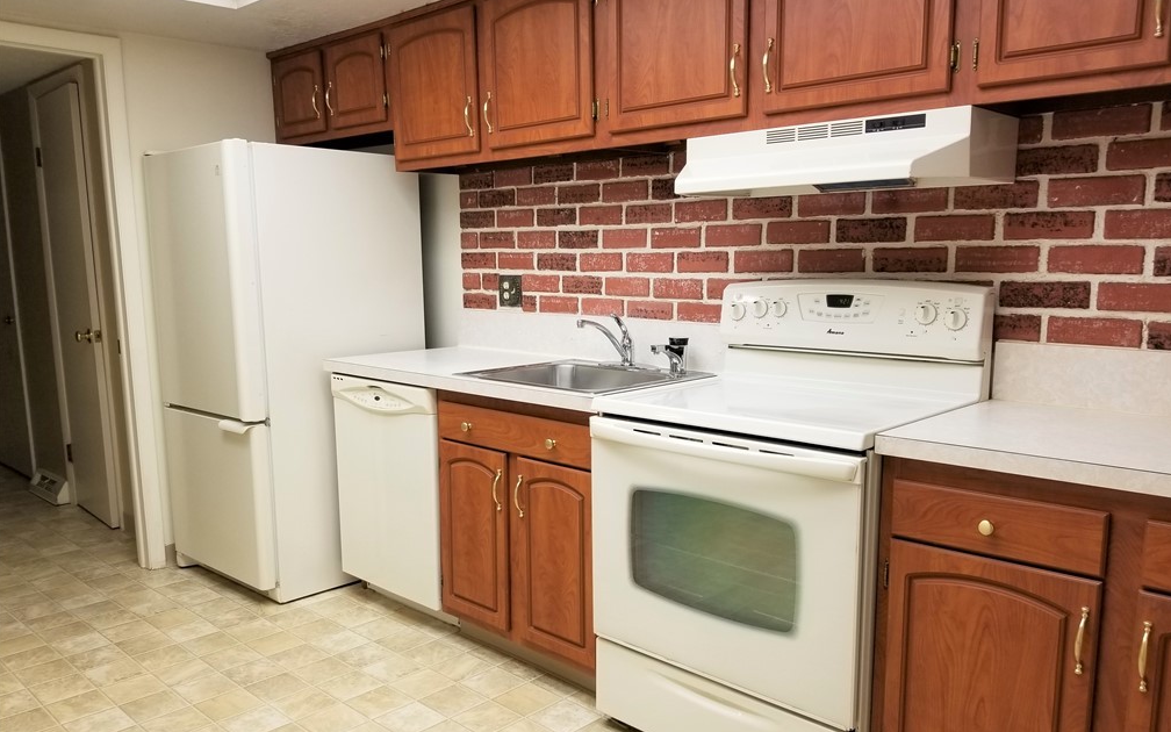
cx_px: 591
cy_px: 400
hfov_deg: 66.5
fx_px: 894
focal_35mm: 28
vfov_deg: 44.5
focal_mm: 4.25
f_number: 1.7
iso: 64
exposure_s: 1/60
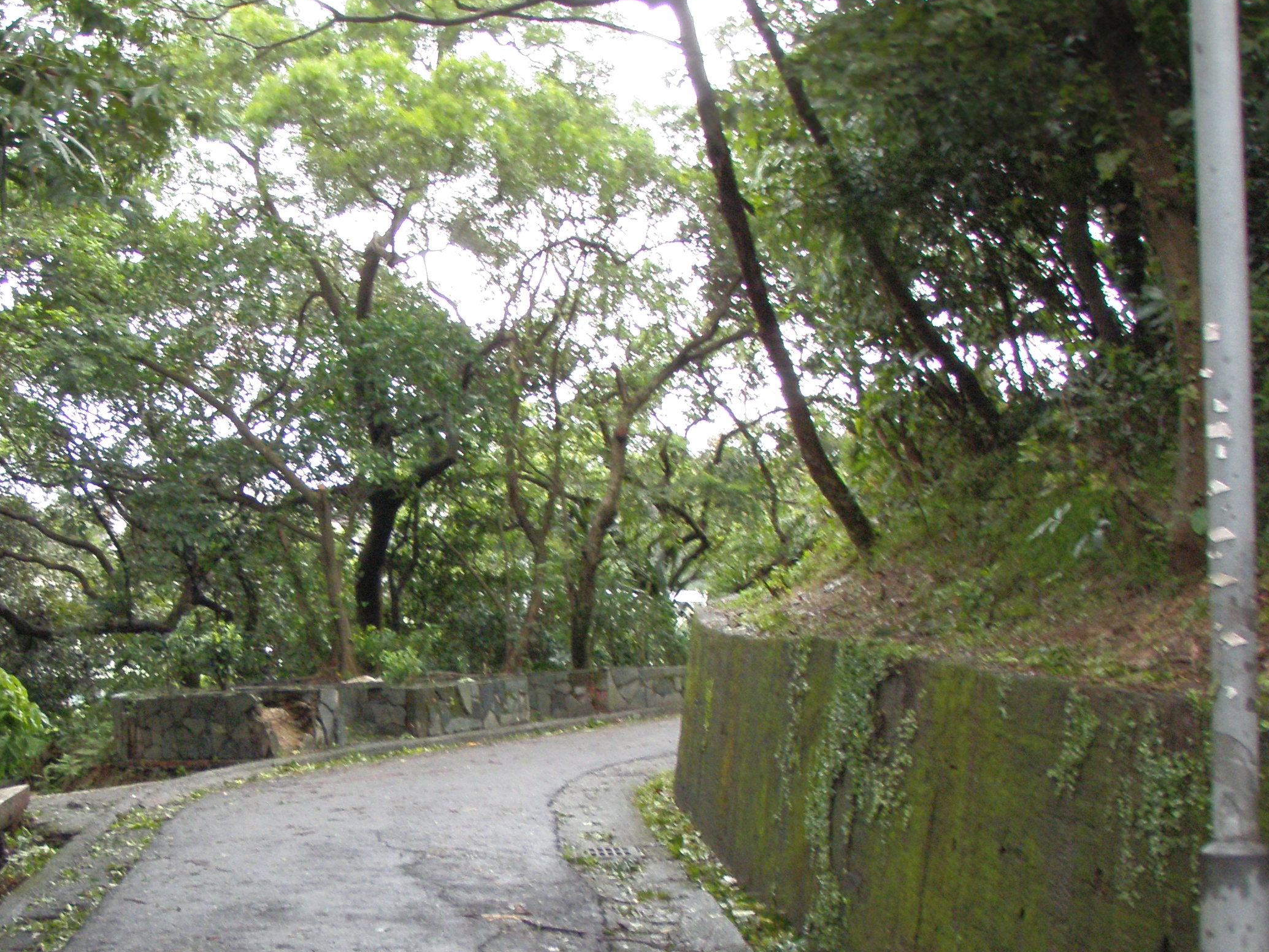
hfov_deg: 28.8
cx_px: 442
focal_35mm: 67
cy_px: 703
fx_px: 2456
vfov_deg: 21.8
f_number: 3.5
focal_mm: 6.7
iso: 160
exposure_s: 1/30
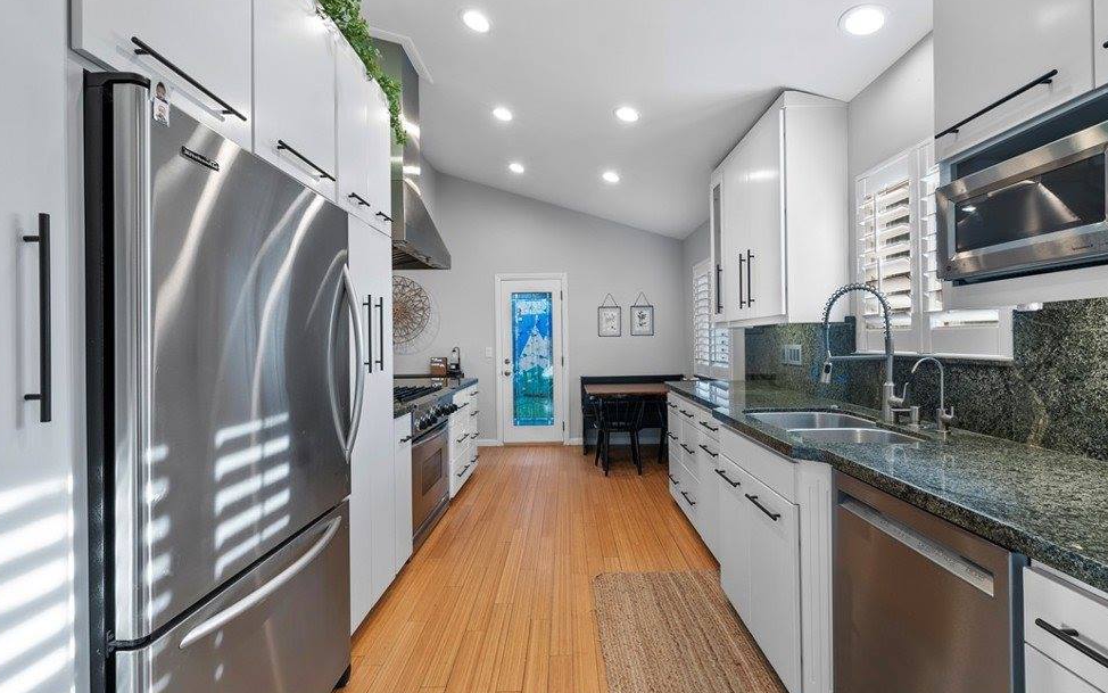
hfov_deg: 101.4
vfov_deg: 74.8
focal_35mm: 15
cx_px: 570
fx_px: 453
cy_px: 344
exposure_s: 1/2.5
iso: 250
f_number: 9
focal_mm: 14
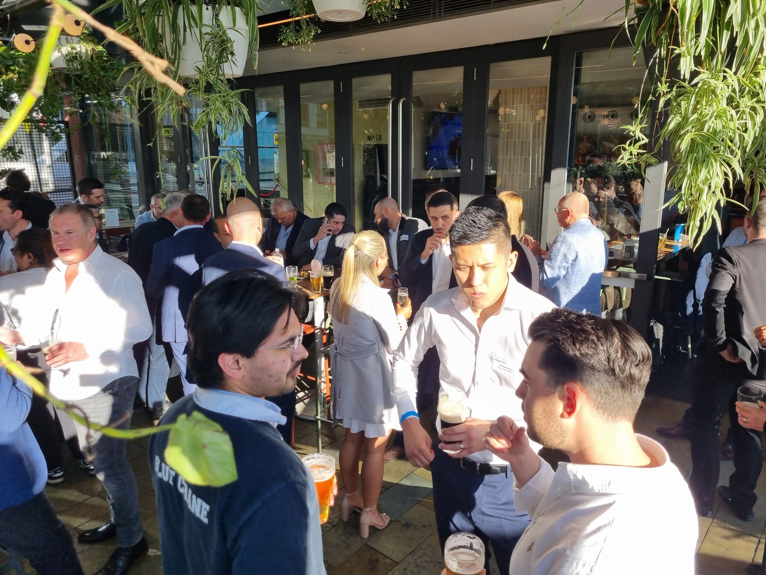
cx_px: 383
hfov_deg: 67.3
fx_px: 575
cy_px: 288
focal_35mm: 26
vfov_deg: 53.1
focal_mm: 5.4
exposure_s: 1/846
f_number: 1.8
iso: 50
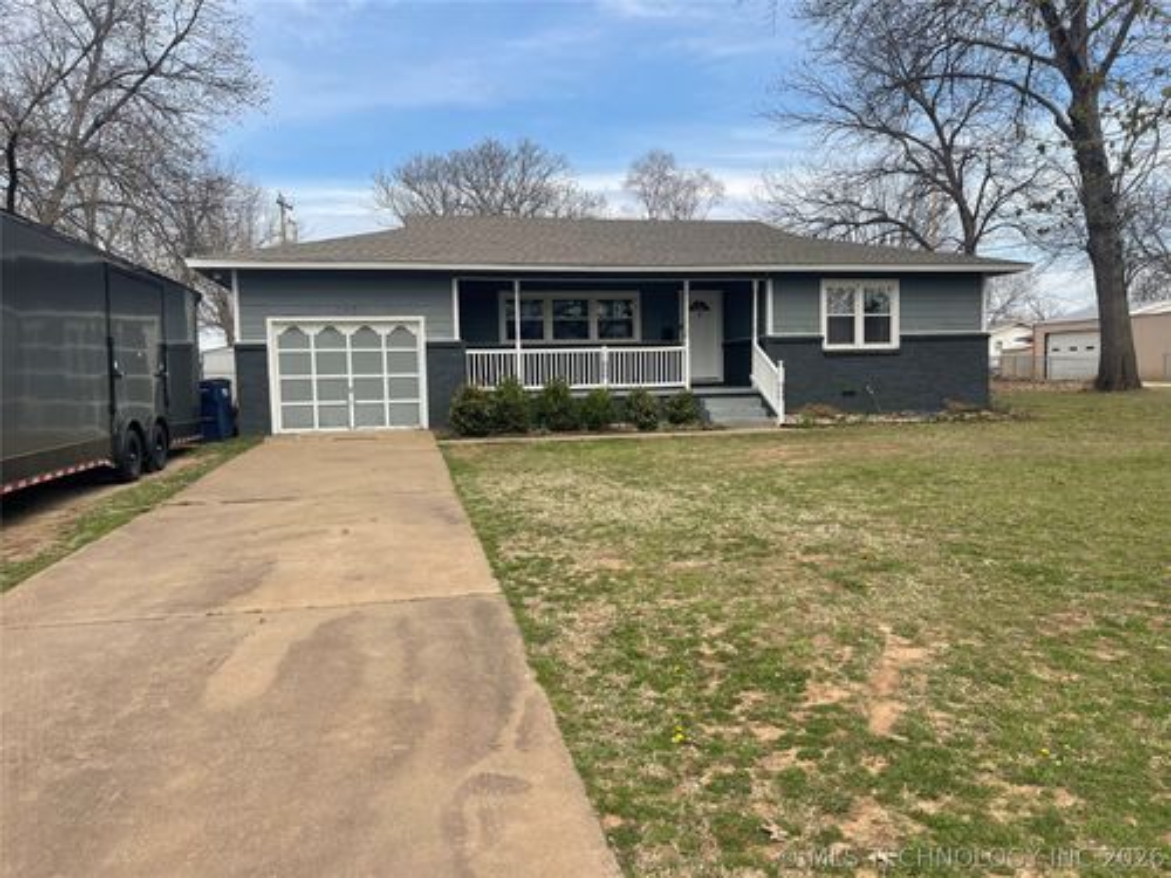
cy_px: 439
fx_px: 846
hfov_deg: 69.4
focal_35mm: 25
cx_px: 586
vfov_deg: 54.9
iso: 32
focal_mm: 5.1
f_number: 1.6
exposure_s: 1/2387
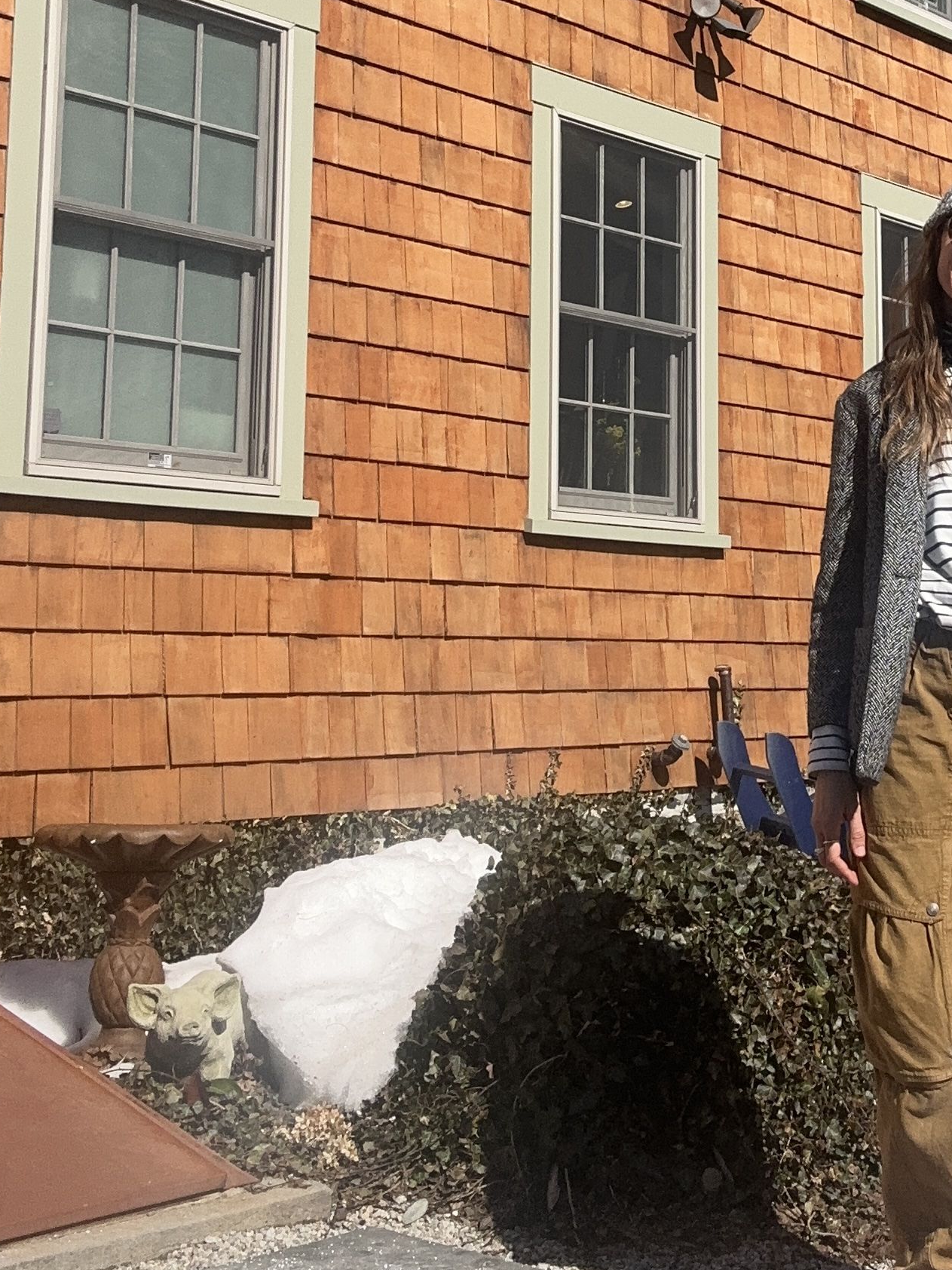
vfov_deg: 34.2
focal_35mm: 55
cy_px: 316
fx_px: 2017
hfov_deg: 25.7
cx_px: 862
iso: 25
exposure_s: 1/1739
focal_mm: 2.69
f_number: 1.9
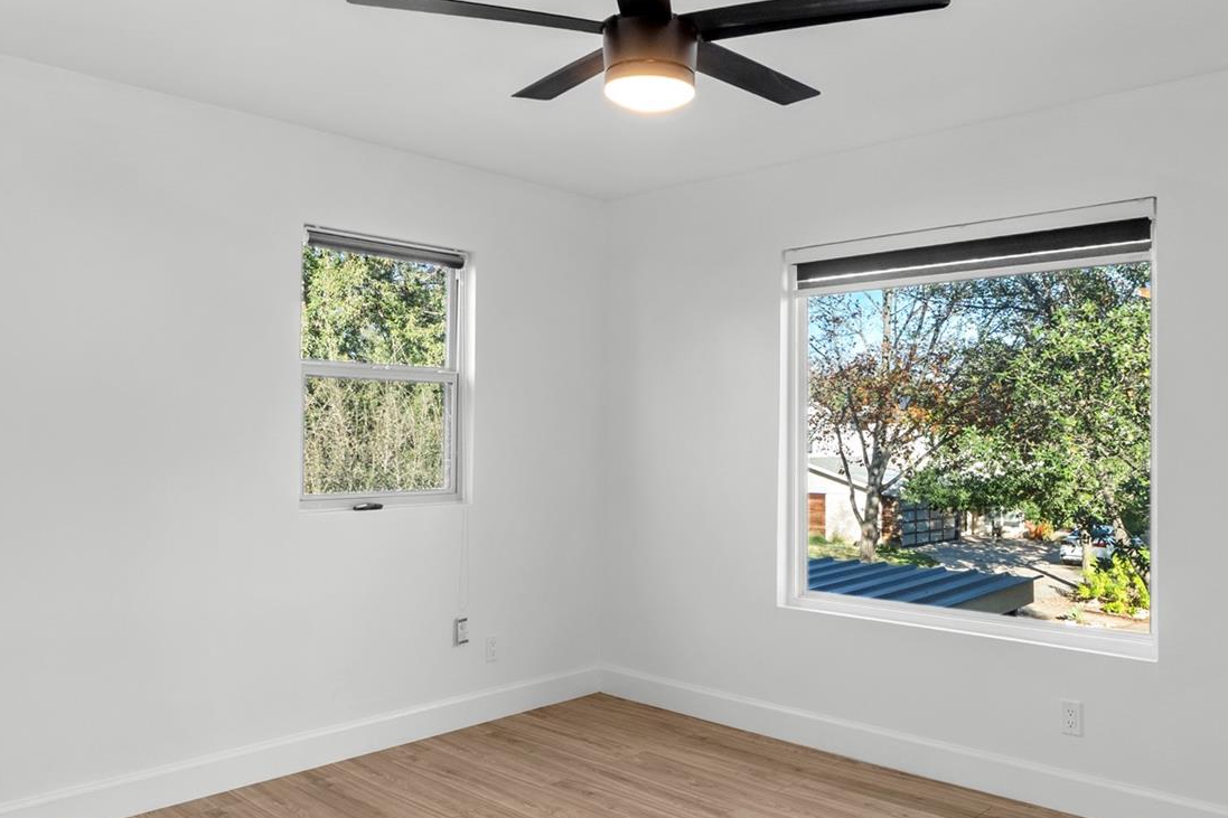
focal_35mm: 28
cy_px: 488
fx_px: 955
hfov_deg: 65.3
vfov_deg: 46.1
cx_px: 684
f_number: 11
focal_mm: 10
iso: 250
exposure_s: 1/1.25
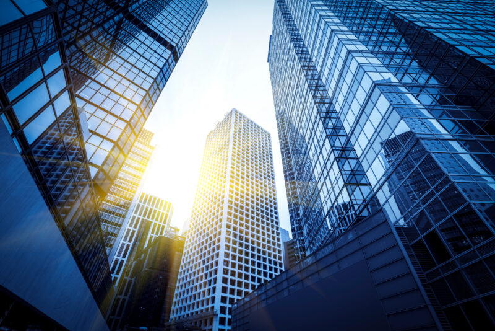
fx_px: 220
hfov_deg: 96.7
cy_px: 166
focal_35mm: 16
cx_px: 248
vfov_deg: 73.8
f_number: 8
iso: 200
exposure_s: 1/80
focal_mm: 16
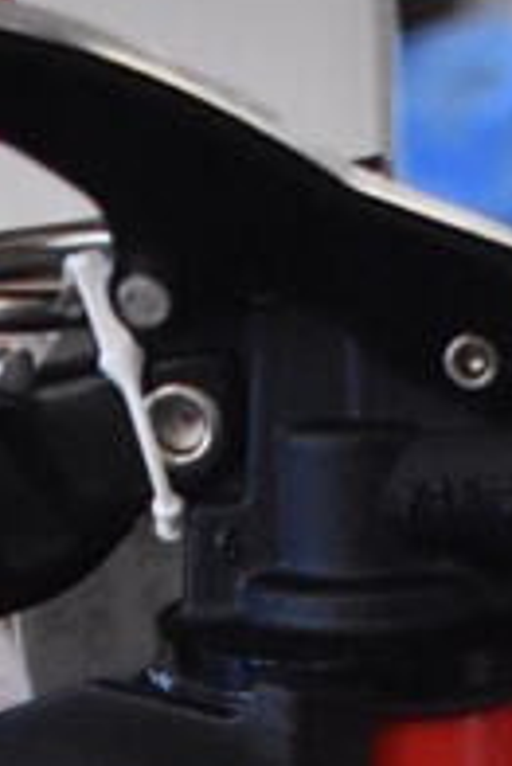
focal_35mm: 126
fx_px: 2683
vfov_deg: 13.5
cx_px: 489
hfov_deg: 10.8
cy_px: 1600
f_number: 3.5
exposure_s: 1/125
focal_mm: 18
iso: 4500
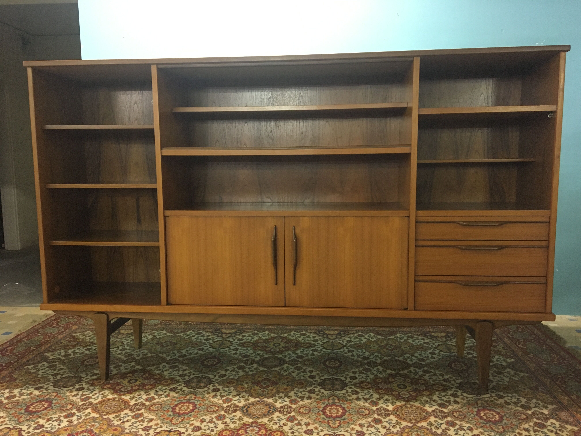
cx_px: 290
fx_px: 487
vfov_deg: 48.2
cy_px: 218
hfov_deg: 61.7
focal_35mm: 29
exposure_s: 1/17
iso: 200
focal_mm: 4.15
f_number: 2.2
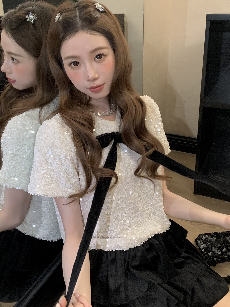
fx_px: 301
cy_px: 114
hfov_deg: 41.8
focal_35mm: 34
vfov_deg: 53.3
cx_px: 117
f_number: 1.8
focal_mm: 4.25
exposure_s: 1/60
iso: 320
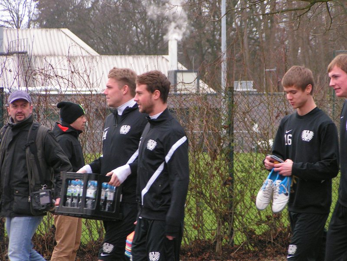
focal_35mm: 188
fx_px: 1885
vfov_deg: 7.9
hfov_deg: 10.5
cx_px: 174
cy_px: 130
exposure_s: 1/200
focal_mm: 28.8
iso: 160
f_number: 3.5
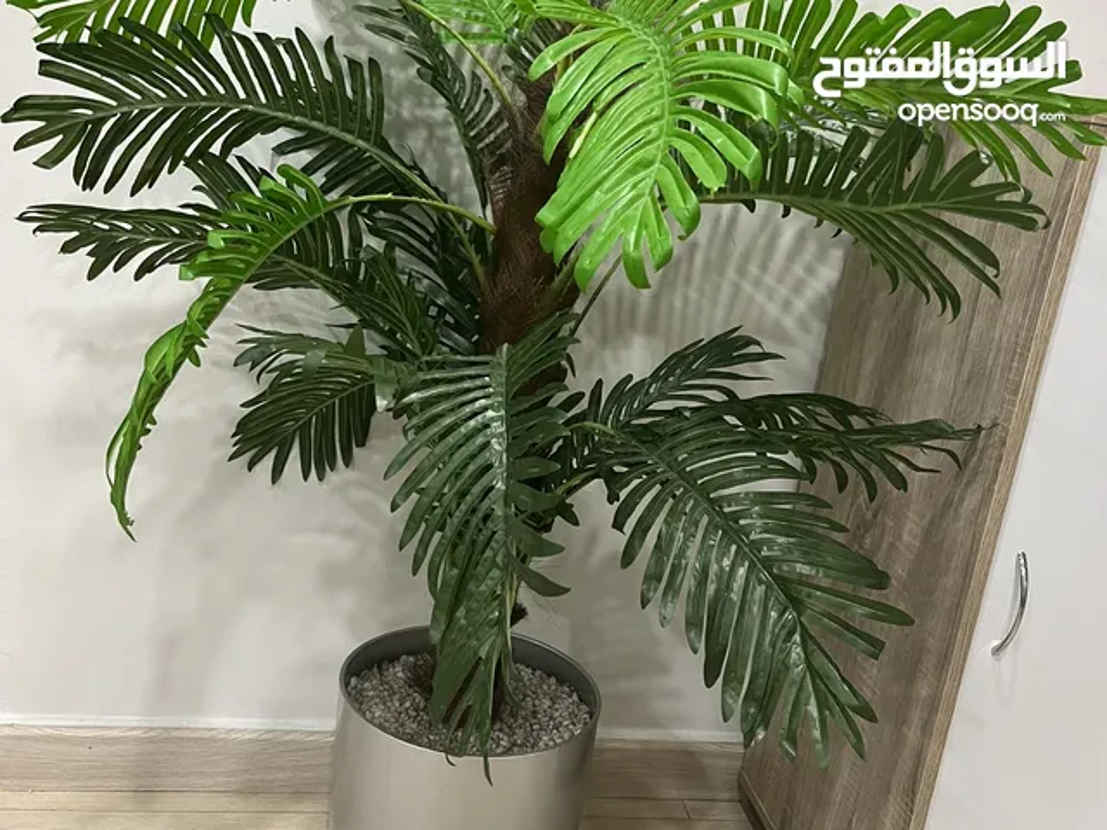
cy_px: 415
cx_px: 554
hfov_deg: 67.3
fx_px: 831
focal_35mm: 26
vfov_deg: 53.1
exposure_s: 1/50
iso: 250
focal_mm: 5.1
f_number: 1.6
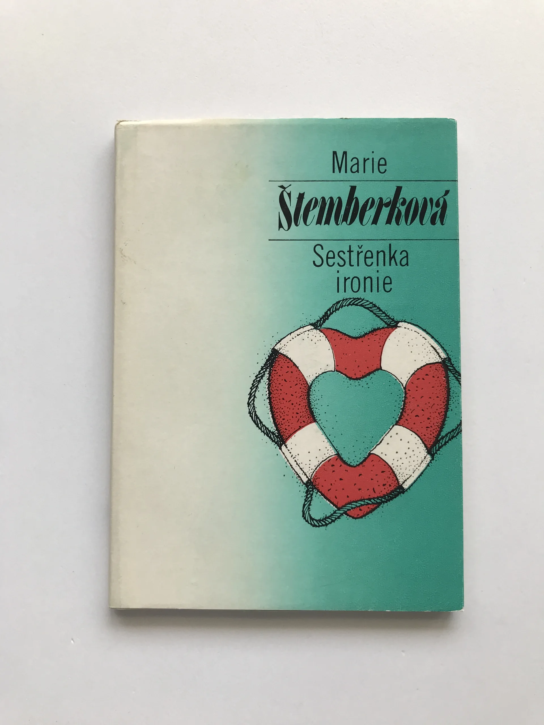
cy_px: 362
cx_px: 272
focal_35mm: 28
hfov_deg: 49.7
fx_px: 587
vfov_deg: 63.4
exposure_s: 1/100
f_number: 1.8
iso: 32
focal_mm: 3.99
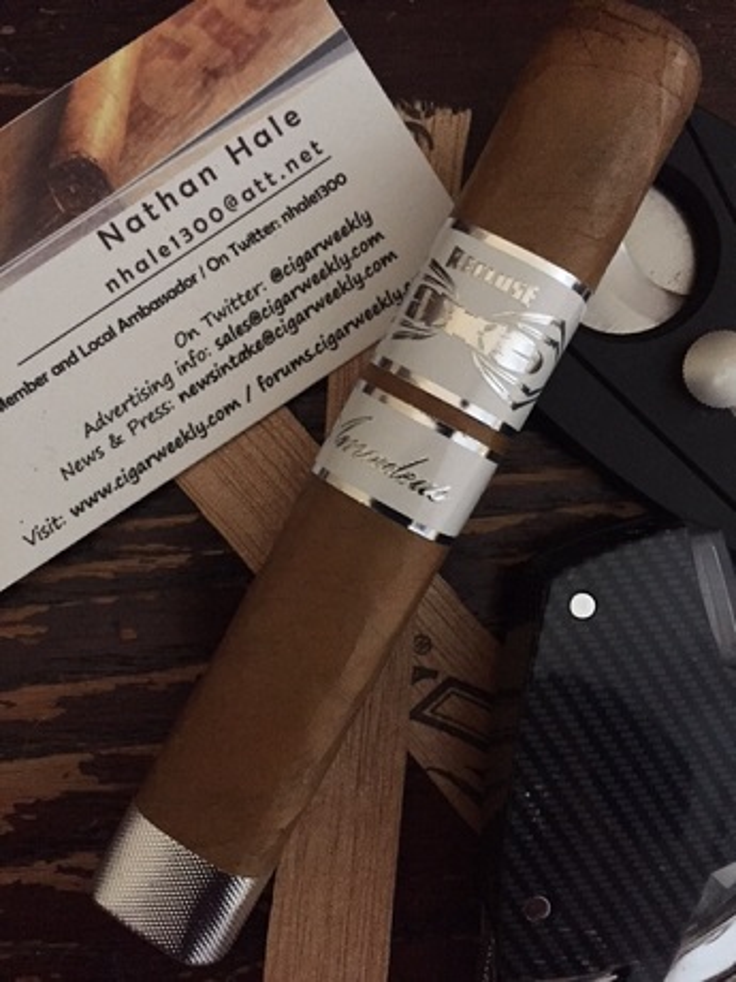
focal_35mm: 29
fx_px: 822
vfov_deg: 61.7
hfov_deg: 48.2
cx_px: 368
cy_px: 491
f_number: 2.2
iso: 400
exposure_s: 1/15
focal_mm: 4.15
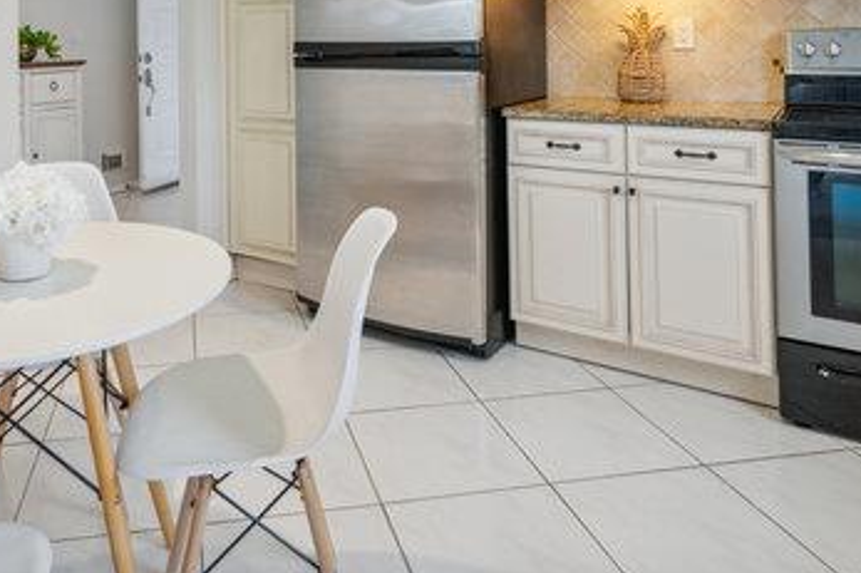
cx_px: 298
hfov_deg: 60.7
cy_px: 45
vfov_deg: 40.0
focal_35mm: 30
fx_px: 717
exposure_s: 1/80
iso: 1000
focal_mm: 16
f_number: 5.6
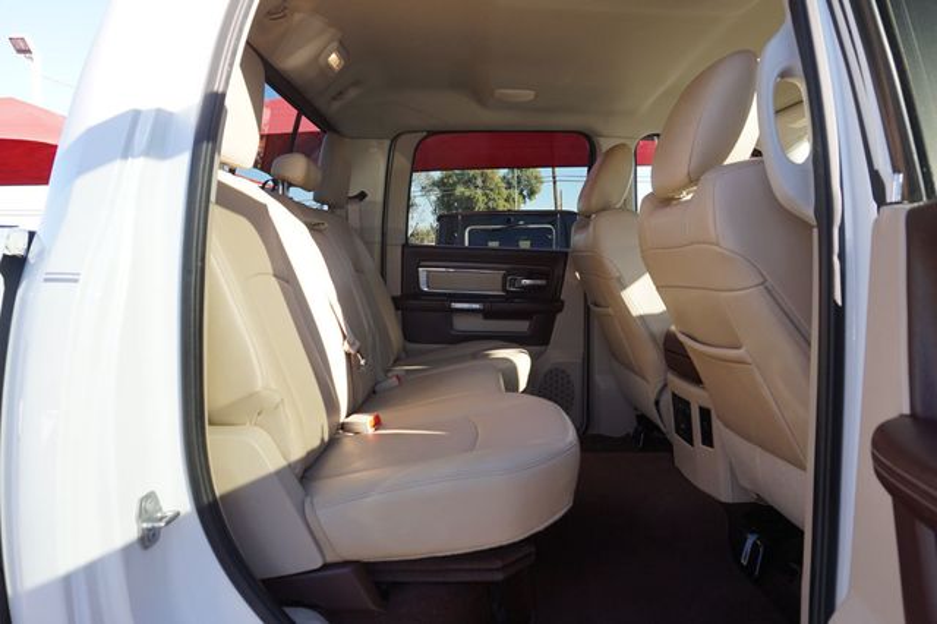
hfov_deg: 73.8
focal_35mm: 24
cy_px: 312
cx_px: 468
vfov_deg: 53.1
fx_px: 624
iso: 100
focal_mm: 16
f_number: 6.3
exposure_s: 1/80
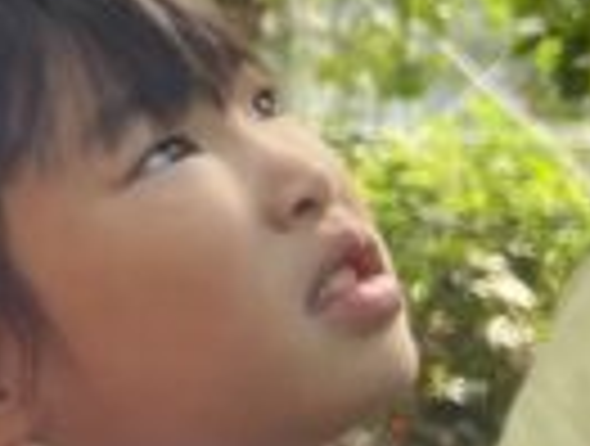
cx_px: -689
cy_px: 54
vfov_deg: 9.8
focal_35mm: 152
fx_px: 2598
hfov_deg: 11.4
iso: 50
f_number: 1.5
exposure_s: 1/299
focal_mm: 5.7
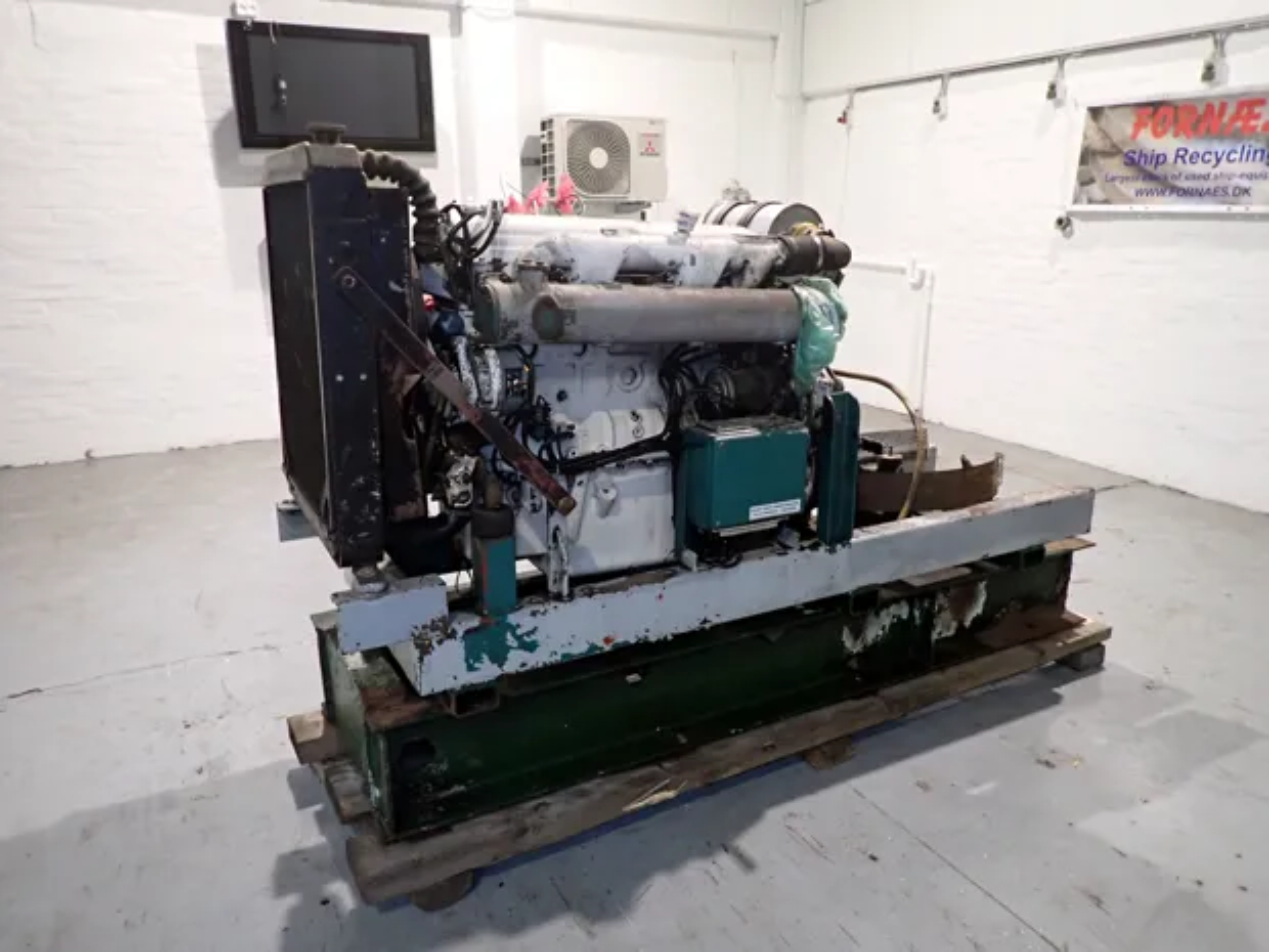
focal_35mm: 25
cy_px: 476
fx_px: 916
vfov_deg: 54.9
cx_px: 634
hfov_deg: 69.4
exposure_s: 1/30
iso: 640
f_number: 2
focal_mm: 4.5
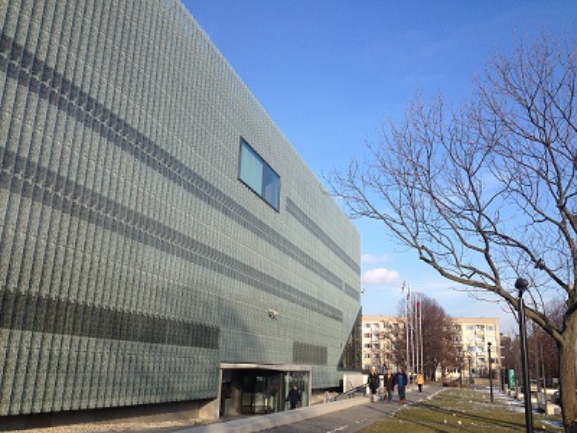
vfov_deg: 40.7
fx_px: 583
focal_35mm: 35
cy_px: 216
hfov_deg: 52.6
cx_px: 288
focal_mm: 4.28
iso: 50
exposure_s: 1/986
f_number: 2.4
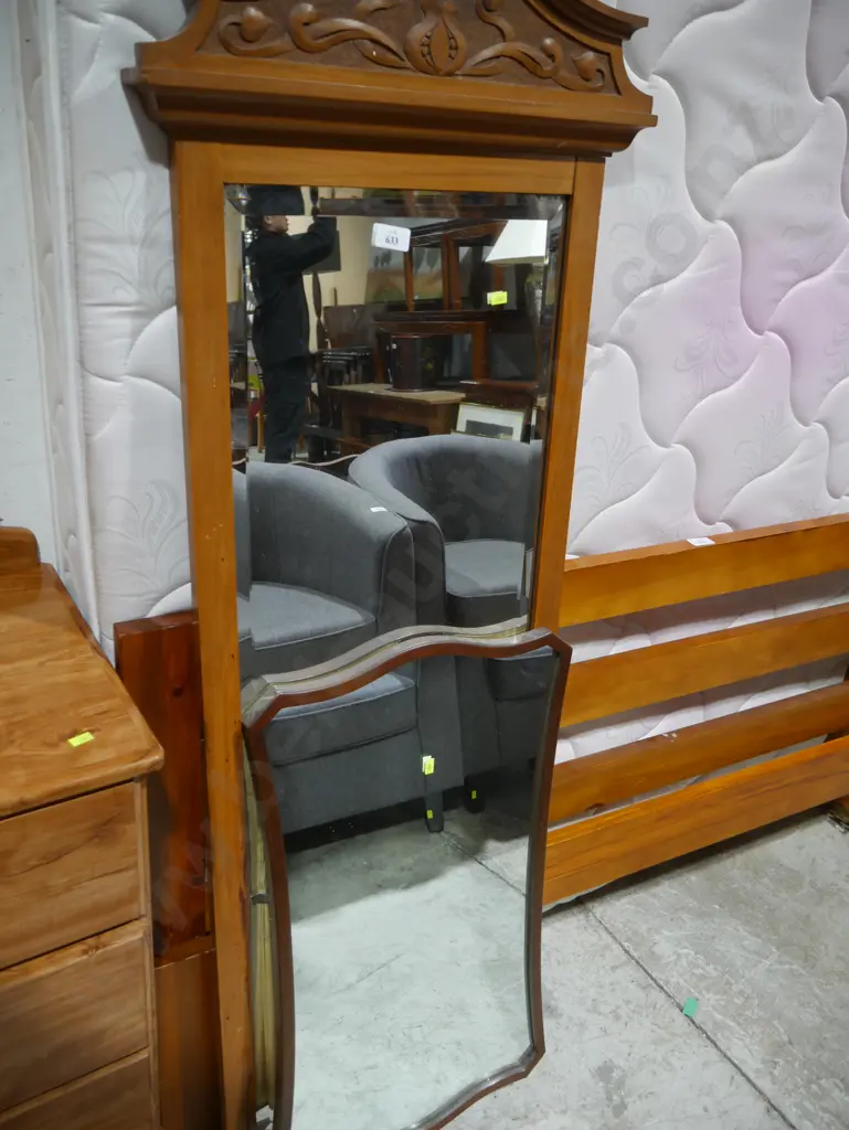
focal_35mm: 28
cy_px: 565
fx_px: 915
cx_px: 424
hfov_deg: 49.8
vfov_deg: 63.4
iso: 320
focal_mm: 14
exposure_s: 1/60
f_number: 3.5
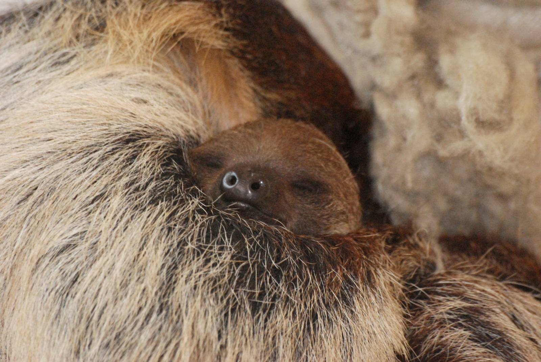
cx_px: 270
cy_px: 181
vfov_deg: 3.1
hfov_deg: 4.6
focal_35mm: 450
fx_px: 6770
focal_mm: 300
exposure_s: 1/60
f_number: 5.6
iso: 1600
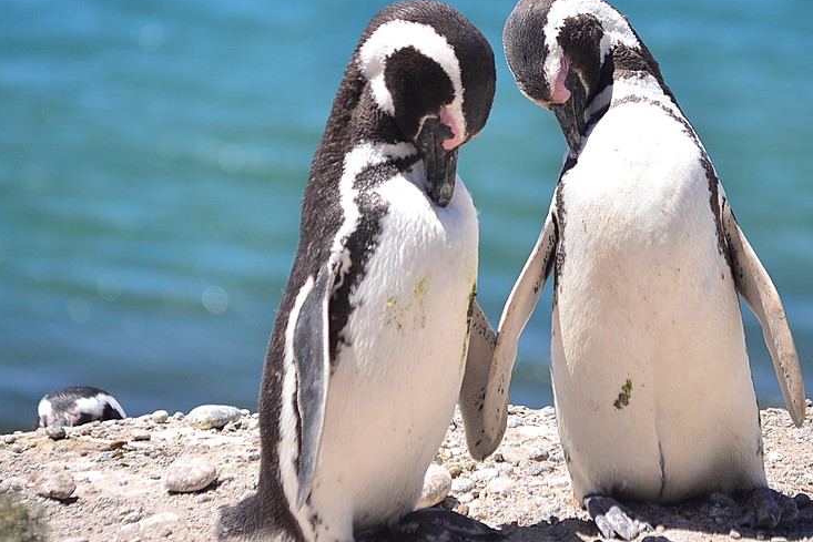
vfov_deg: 4.5
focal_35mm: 304
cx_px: 440
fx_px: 6859
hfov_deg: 6.8
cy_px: 193
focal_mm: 145
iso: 100
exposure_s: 1/400
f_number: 5
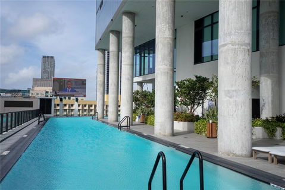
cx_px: 142
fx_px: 277
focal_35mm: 35
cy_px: 95
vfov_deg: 37.9
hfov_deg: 54.4
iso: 250
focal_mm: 35
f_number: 7.1
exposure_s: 1/800
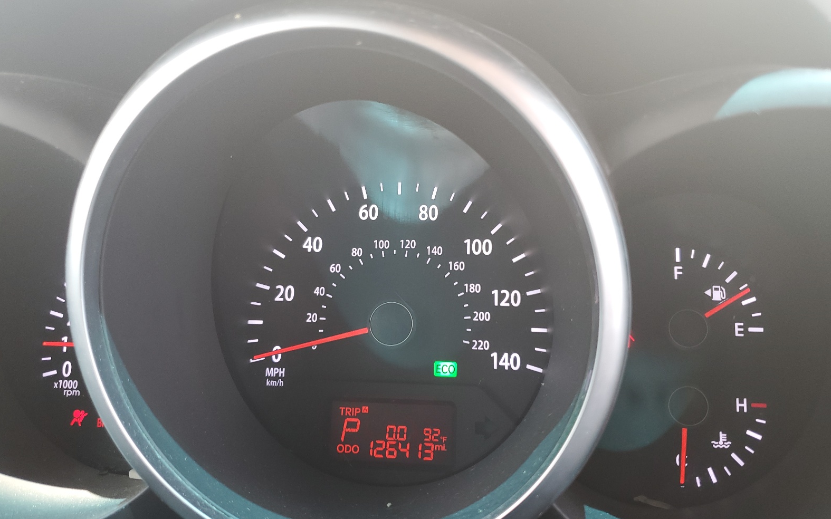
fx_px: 634
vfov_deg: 44.5
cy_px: 240
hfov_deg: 66.5
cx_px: 412
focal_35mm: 28
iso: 57
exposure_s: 1/60.2
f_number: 1.5
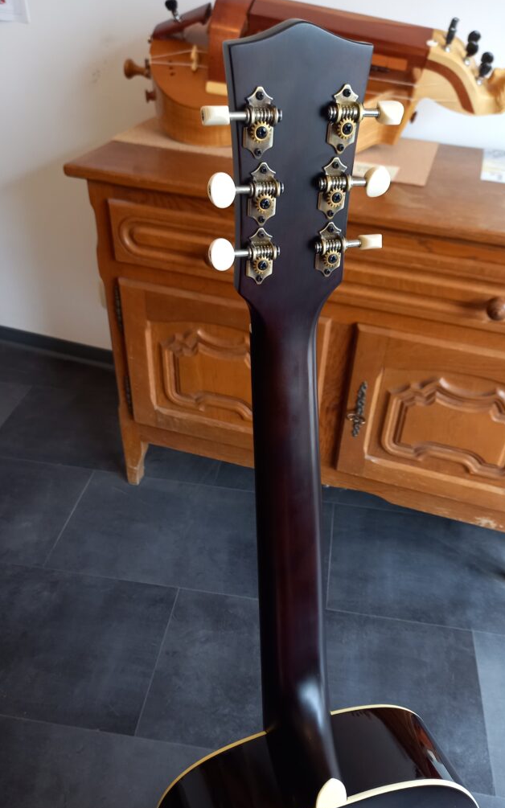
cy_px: 402
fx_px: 595
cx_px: 269
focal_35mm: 27
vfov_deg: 68.4
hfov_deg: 46.0
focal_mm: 4.65
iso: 320
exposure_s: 1/33.3
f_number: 1.8
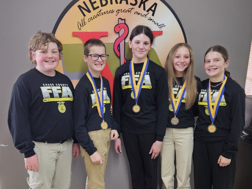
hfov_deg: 74.0
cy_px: 94
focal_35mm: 23
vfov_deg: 58.8
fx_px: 167
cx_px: 126
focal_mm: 5.4
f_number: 1.8
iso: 640
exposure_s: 1/120
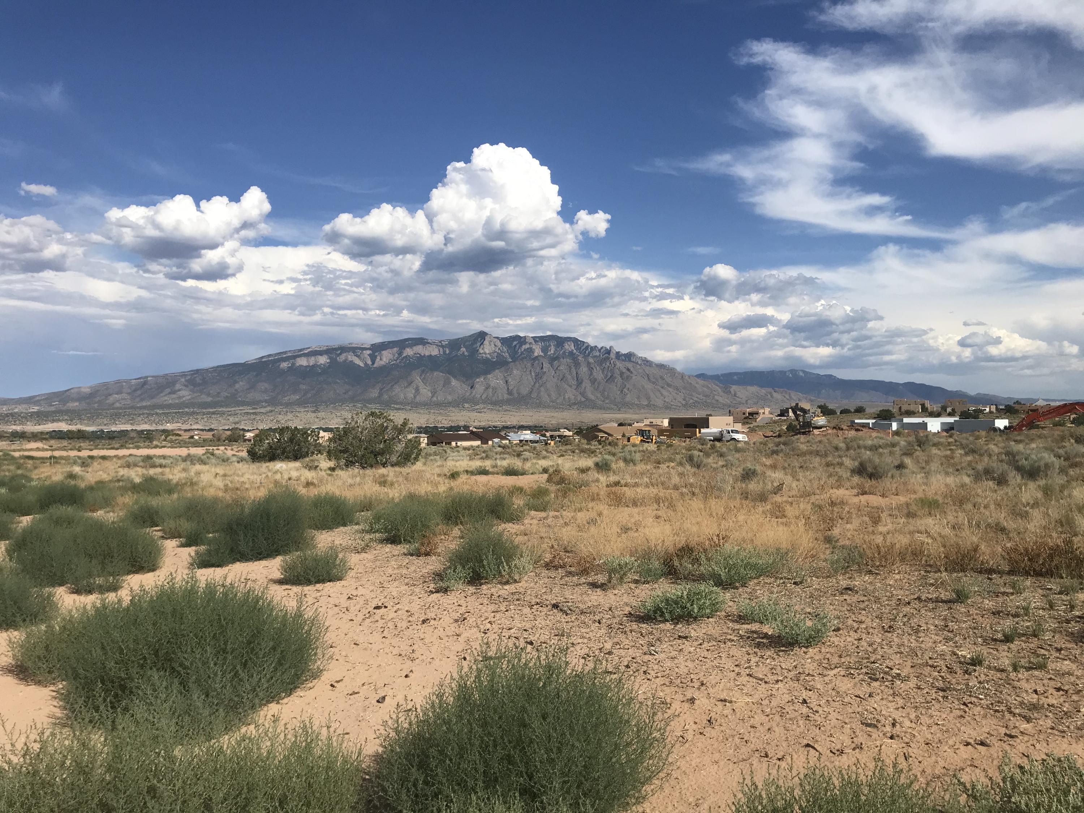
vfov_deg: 49.7
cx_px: 542
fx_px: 877
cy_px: 406
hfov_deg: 63.4
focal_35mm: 28
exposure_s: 1/4566
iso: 20
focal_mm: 3.99
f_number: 1.8
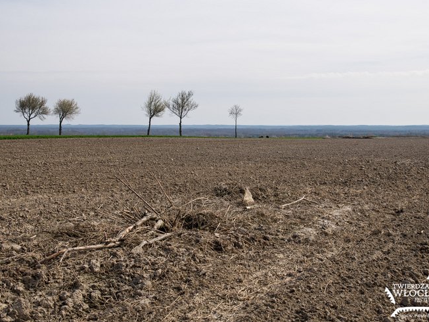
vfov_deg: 29.7
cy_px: 161
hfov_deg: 38.9
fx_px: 607
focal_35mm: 49
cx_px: 229
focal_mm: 30
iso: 100
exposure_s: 1/250
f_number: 8
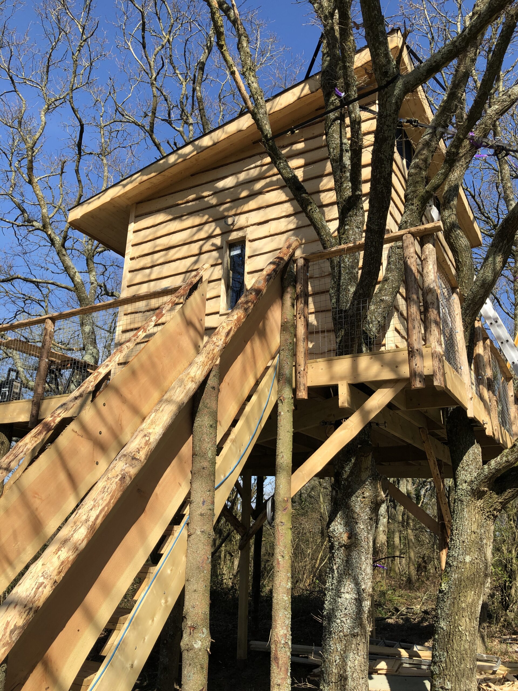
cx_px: 259
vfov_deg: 63.4
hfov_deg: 49.7
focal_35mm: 28
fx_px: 559
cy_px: 346
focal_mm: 3.99
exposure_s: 1/1600
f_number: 1.8
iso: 20
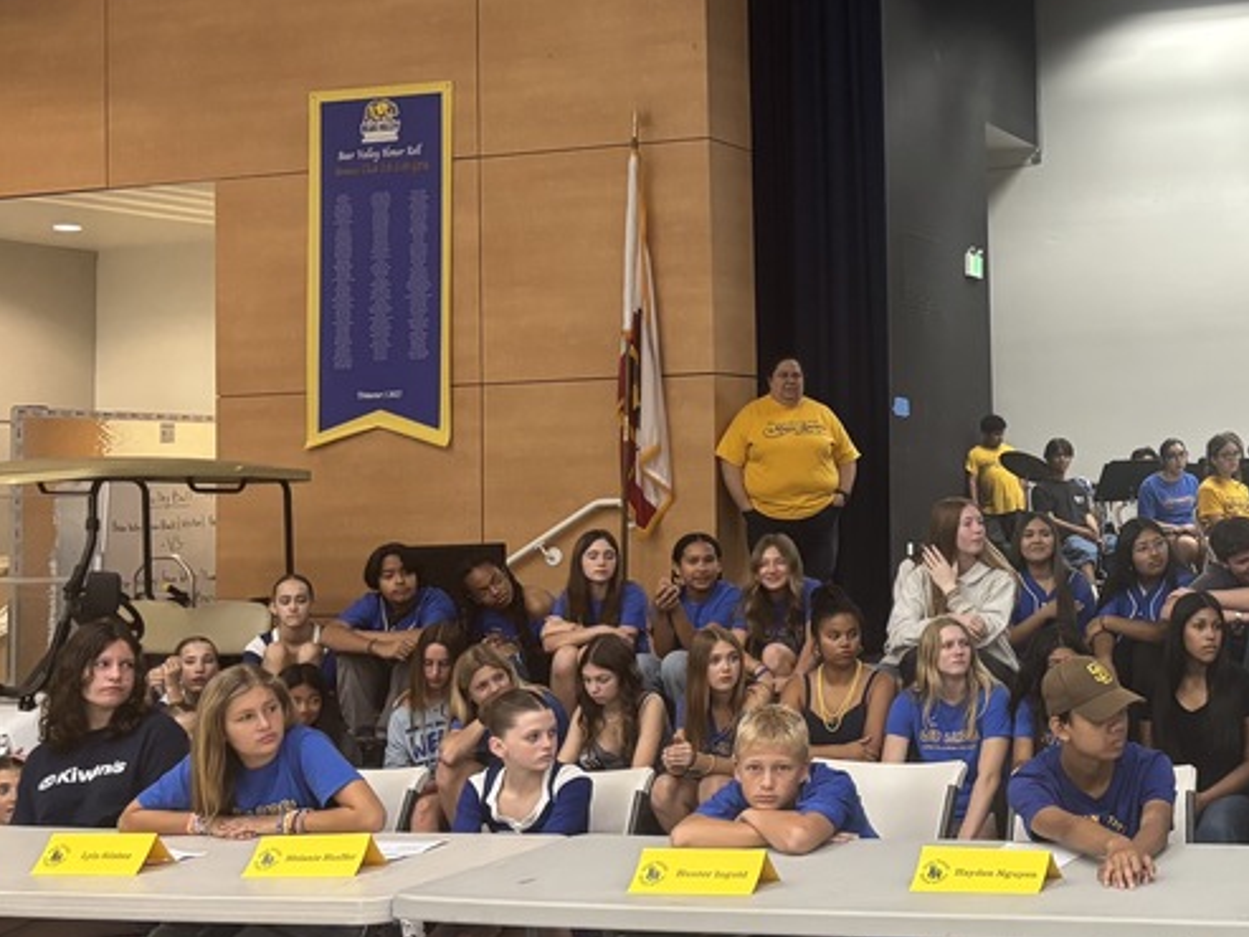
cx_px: 1173
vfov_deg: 27.0
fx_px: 1949
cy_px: 365
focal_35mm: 54
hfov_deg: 33.3
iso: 320
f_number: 1.6
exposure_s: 1/60
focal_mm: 5.96
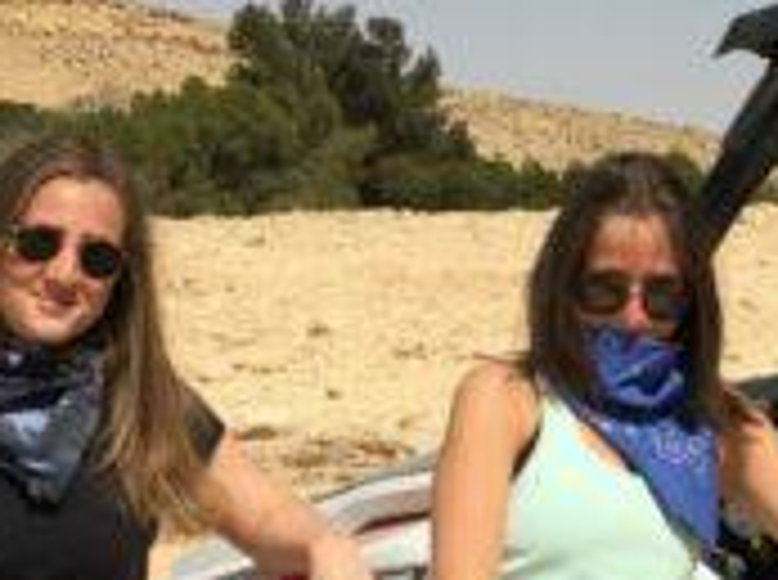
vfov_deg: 11.4
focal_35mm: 129
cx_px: 1120
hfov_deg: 14.4
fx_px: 2893
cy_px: 432
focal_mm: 4.15
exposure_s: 1/2481
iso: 25
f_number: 2.2
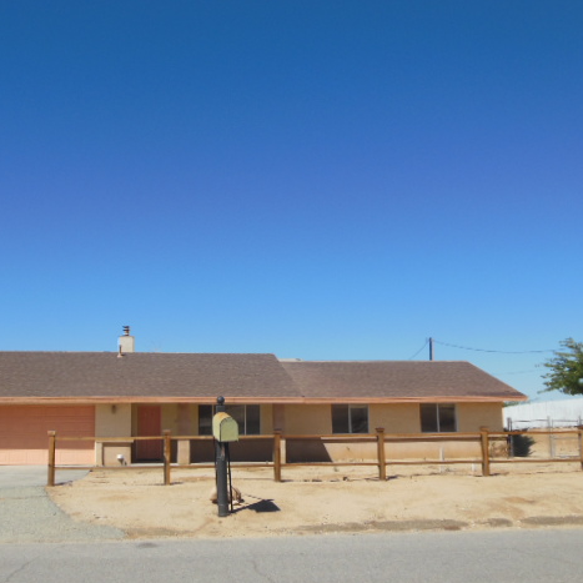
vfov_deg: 41.9
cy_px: 298
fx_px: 762
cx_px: 225
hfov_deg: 41.6
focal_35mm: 40
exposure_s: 1/640
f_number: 6.9
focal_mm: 6
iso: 125
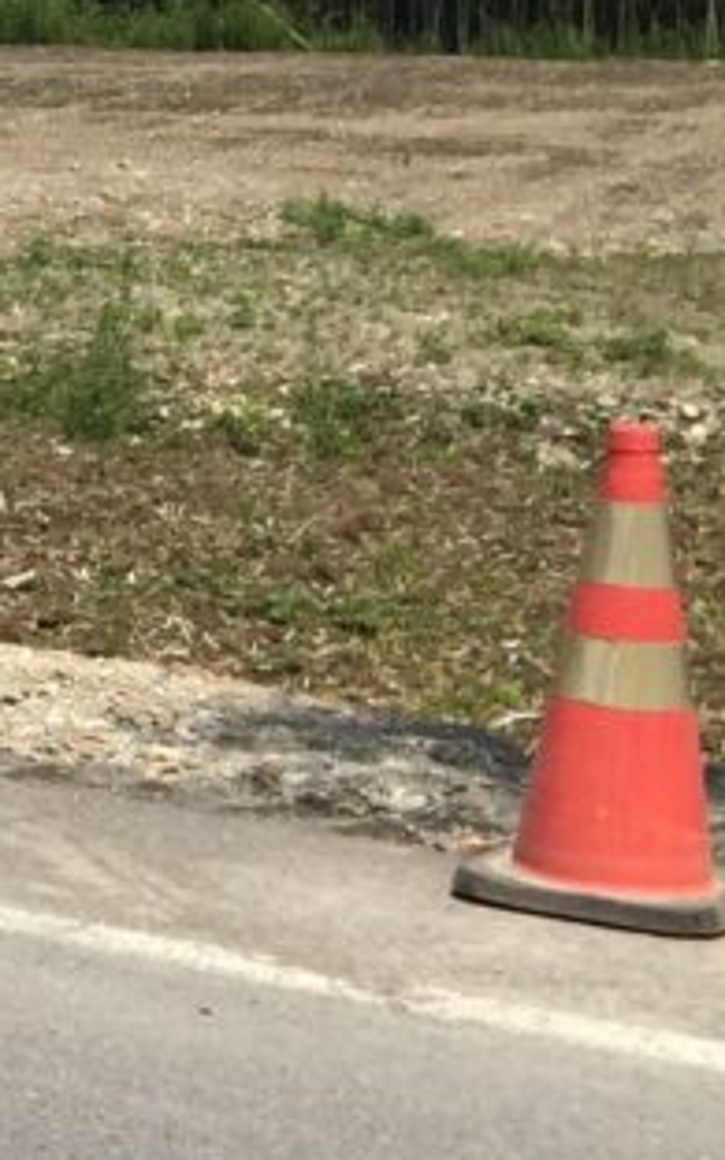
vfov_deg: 16.4
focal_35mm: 126
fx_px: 3983
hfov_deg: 8.6
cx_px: -1443
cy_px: 197
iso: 32
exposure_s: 1/3425
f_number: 2.2
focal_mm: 4.15
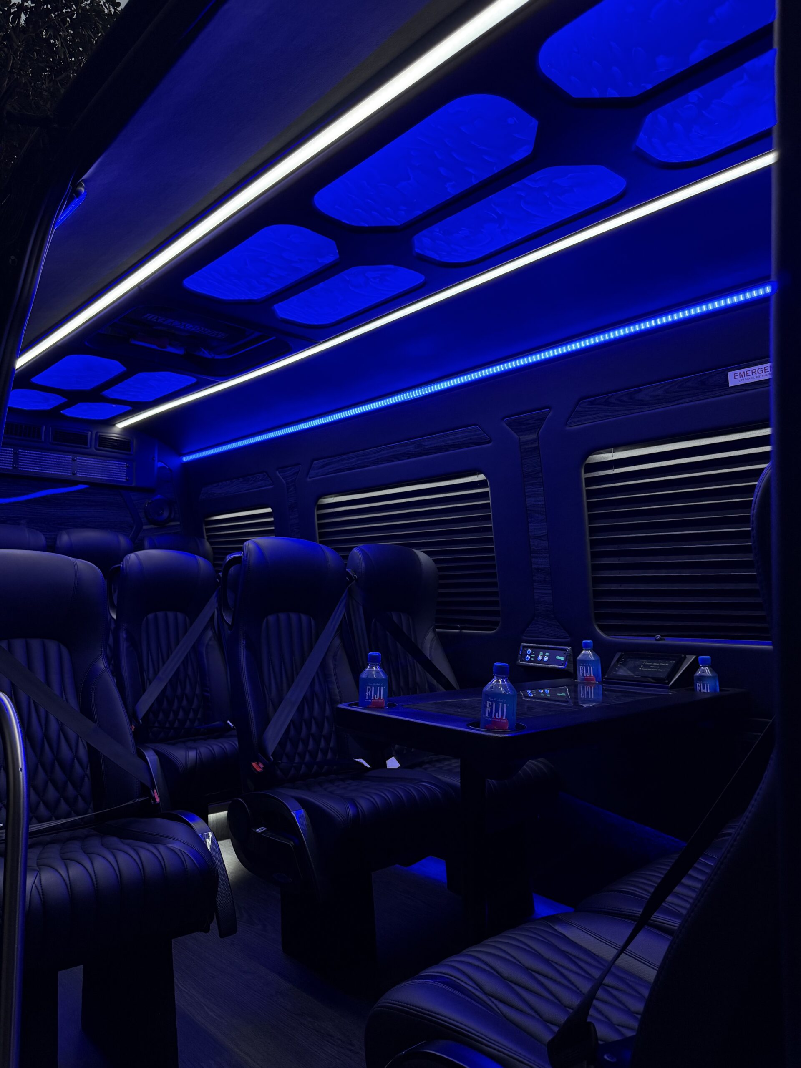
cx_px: 400
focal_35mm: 24
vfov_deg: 71.6
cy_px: 534
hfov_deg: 56.8
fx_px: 740
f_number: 1.78
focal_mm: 6.76
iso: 200
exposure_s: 1/120
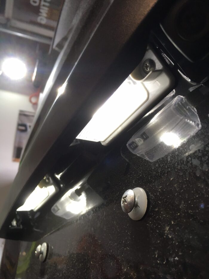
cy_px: 140
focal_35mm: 29
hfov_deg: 48.2
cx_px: 104
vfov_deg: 61.7
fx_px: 233
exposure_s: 1/30
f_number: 2.2
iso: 40
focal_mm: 4.15
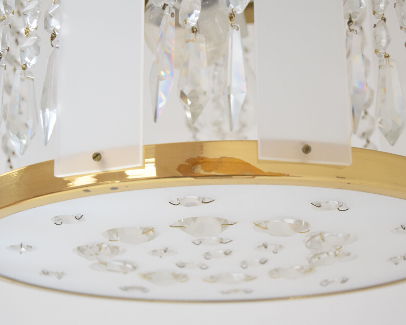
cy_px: 163
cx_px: 209
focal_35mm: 95
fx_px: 1136
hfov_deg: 20.3
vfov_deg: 16.3
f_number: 5.6
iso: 1600
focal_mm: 55
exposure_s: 1/50
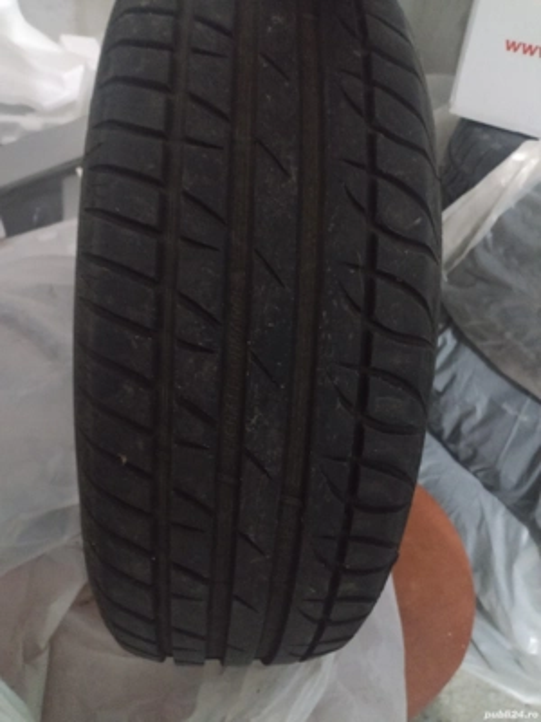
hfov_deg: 48.2
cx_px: 270
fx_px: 604
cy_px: 361
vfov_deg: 61.7
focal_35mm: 29
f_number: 1.8
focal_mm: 4.75
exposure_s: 1/14.3
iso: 3408
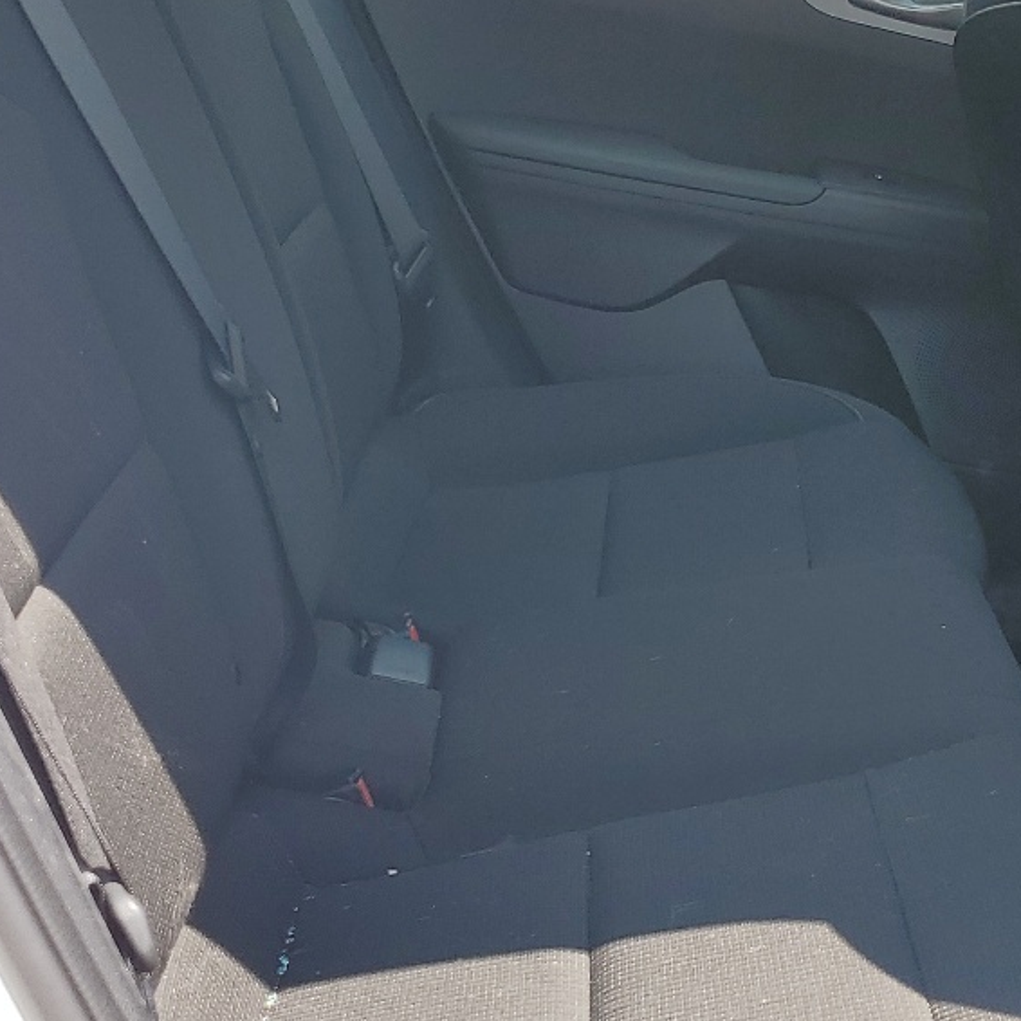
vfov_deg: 26.4
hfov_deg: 26.1
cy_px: 354
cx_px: 783
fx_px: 2169
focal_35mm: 65
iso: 50
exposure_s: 1/625
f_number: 1.5
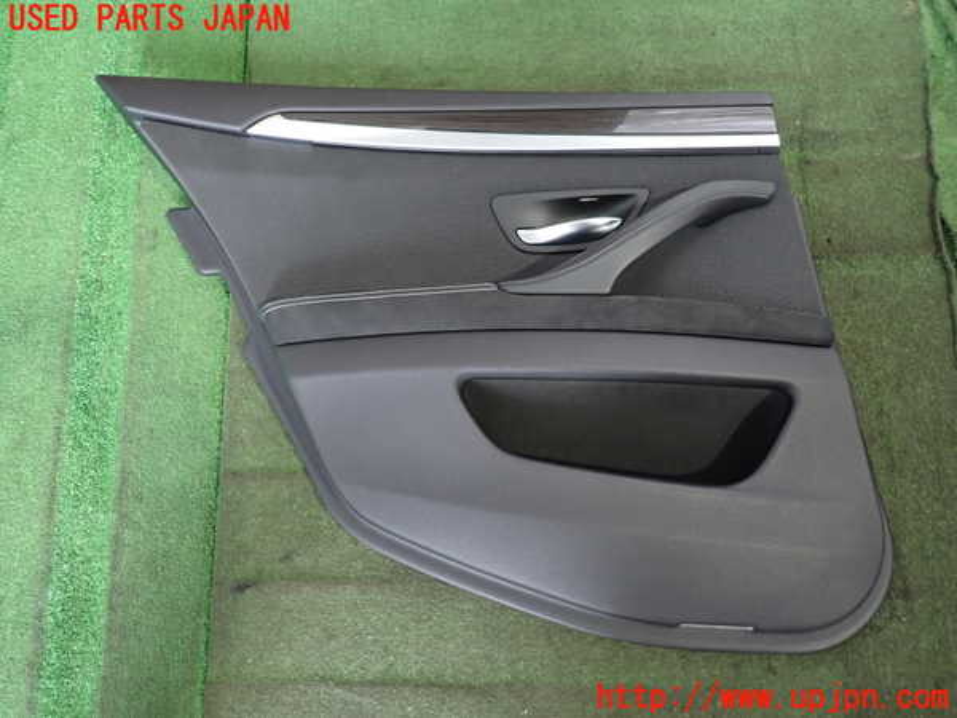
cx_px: 478
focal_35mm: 25
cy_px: 359
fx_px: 691
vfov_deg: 54.9
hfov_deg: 69.4
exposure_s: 1/30
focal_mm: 4.5
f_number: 2
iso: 400
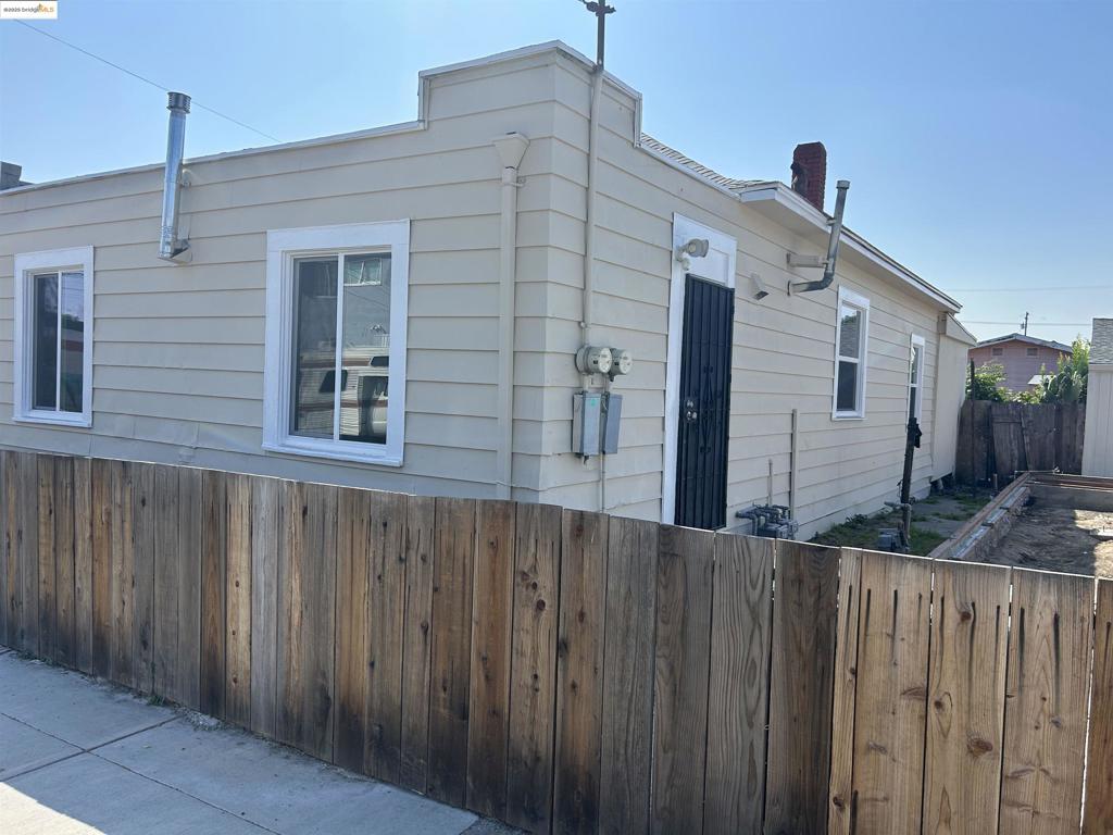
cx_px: 556
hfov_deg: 67.3
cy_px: 418
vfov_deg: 53.1
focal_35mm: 26
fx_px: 836
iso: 50
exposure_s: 1/3968
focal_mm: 5.7
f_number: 1.5
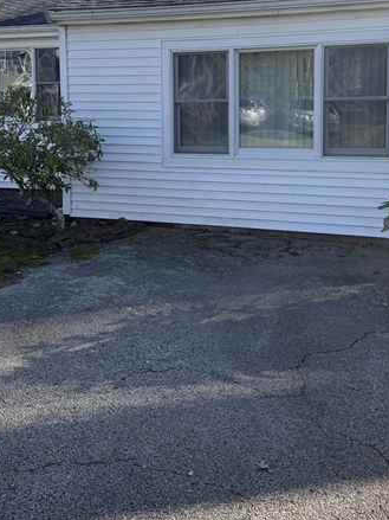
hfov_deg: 34.3
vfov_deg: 44.0
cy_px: 162
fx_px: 630
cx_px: 194
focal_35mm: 42
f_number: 1.78
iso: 100
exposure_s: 1/3021
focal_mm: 6.76
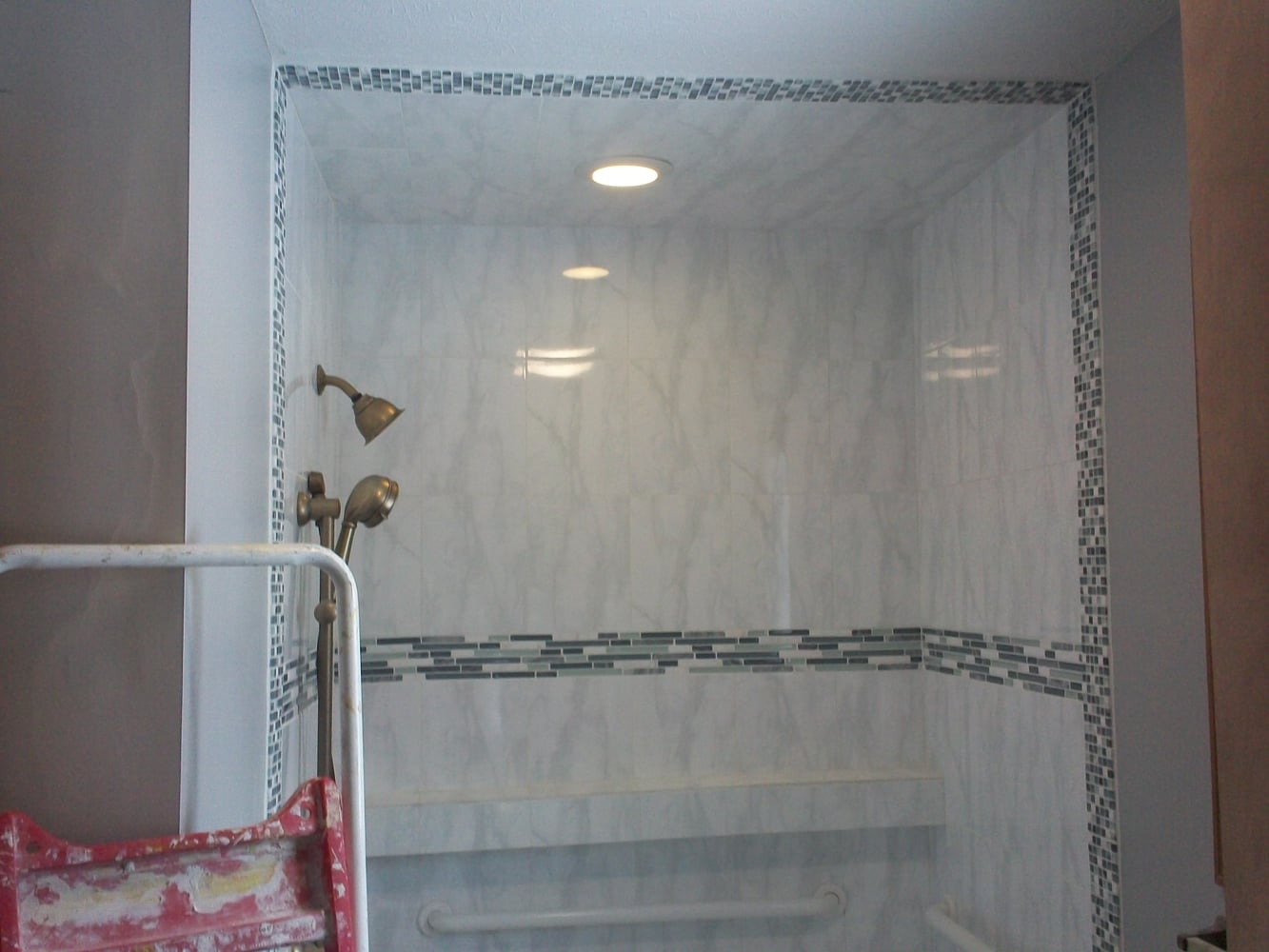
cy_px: 476
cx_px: 634
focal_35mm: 38
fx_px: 1393
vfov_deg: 37.7
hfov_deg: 49.0
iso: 160
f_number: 4.5
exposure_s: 1/30
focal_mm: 6.3
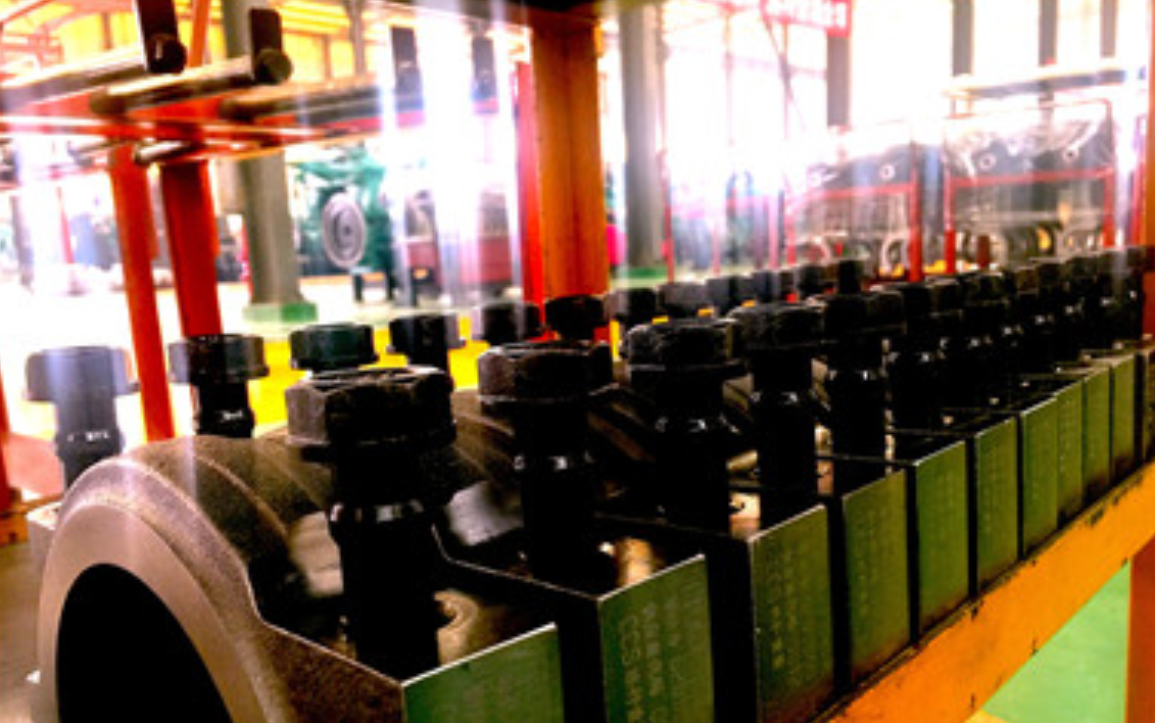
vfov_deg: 40.5
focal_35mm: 31
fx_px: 976
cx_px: 576
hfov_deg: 61.2
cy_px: 427
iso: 64
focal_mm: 4.15
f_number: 2.2
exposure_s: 1/17
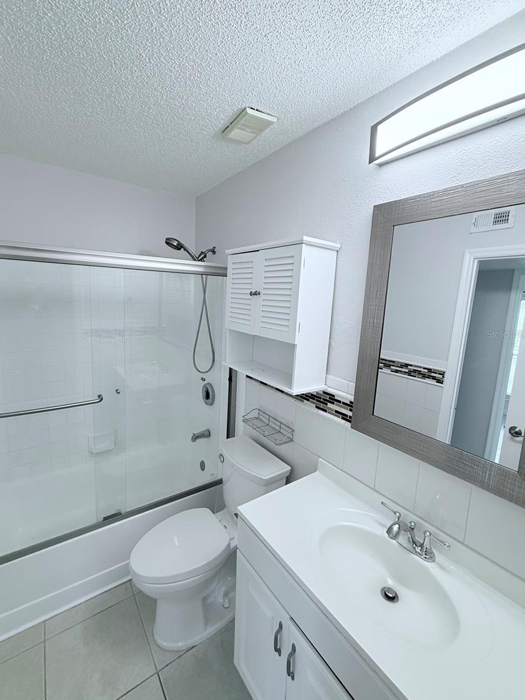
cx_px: 250
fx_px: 303
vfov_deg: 98.1
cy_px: 334
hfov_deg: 81.7
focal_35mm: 15
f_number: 2.2
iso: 160
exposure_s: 1/120
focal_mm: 2.22
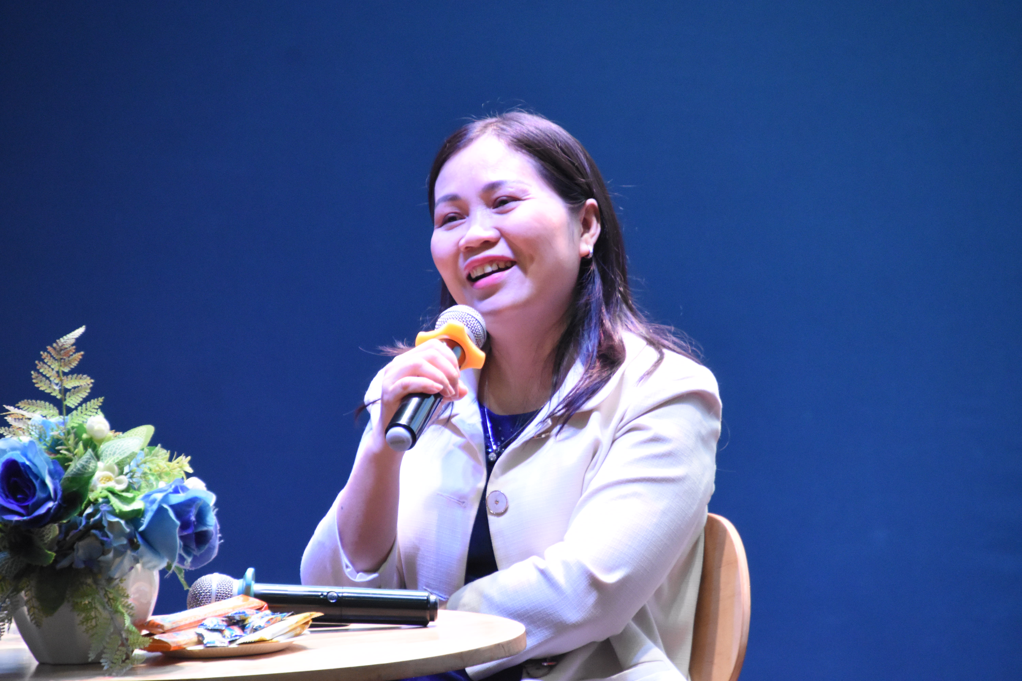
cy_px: 340
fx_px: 10219
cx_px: 511
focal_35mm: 360
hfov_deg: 5.7
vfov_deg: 3.8
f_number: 6.3
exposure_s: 1/100
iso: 3200
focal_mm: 240
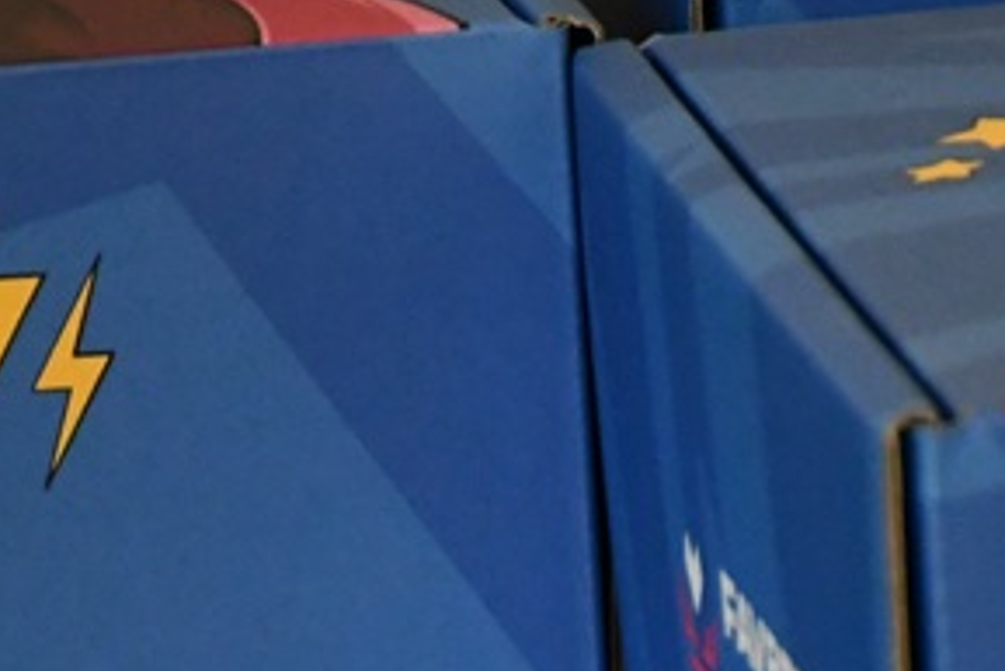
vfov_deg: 1.6
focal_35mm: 876
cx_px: 469
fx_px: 24466
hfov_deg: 2.4
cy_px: 1019
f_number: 5.6
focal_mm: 130
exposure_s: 1/125
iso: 2800
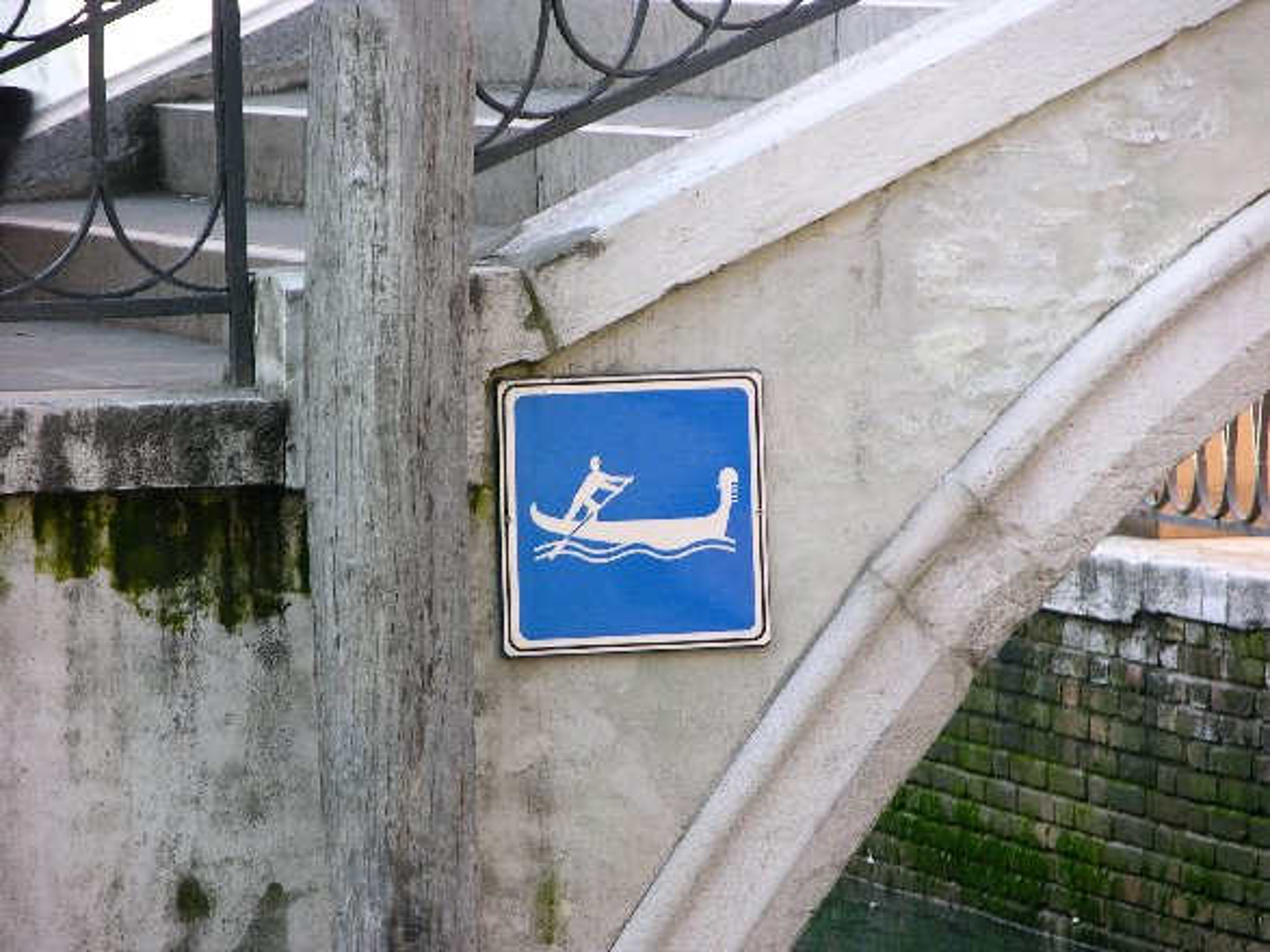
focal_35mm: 280
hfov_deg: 7.1
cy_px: 476
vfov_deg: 5.3
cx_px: 635
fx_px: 10271
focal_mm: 71.2
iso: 50
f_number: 4.7
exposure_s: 1/68.8
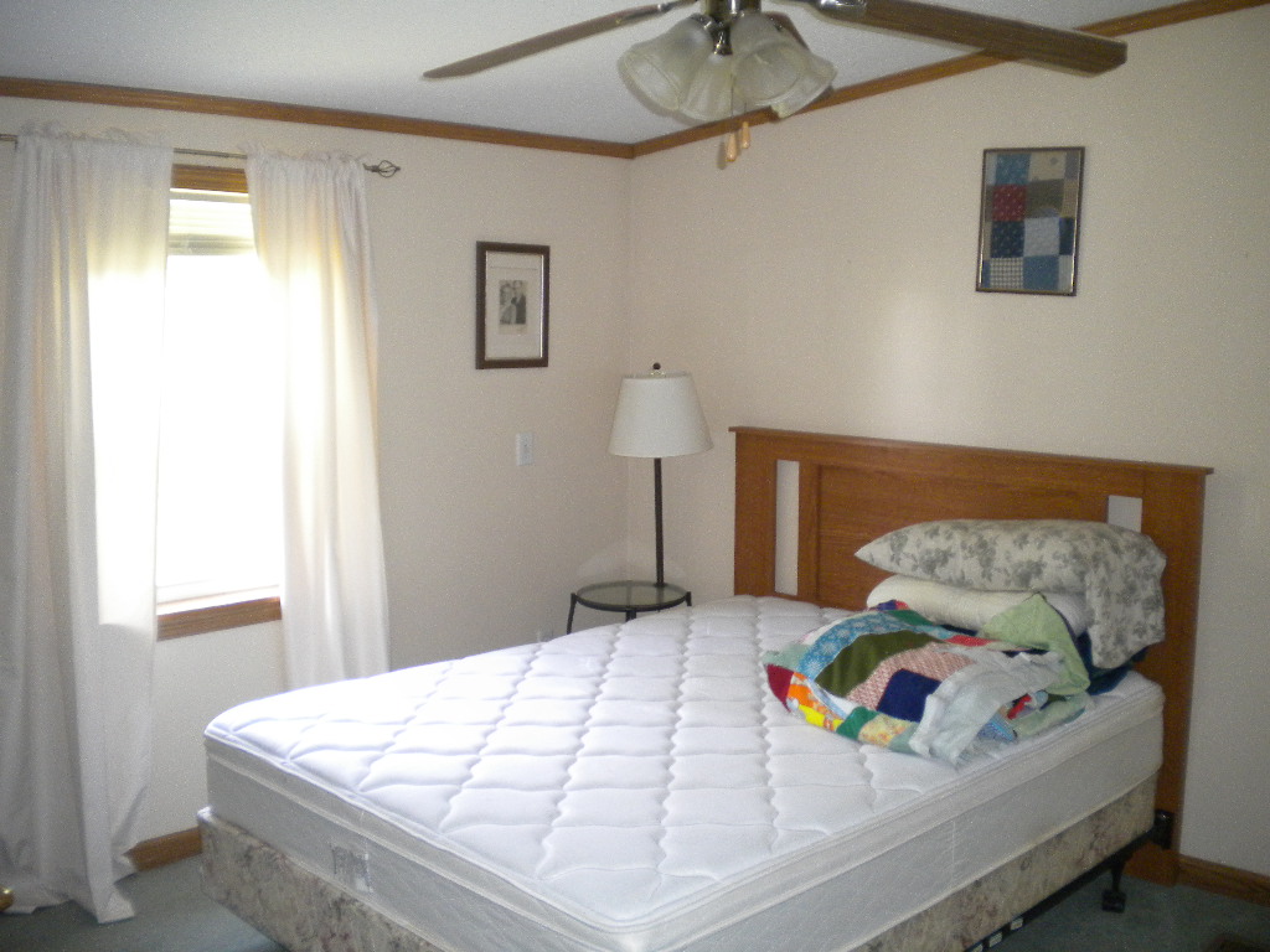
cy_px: 476
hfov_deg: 52.6
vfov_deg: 40.7
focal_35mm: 35
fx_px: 1284
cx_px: 635
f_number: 3.1
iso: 361
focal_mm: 6.3
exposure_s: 1/47.6
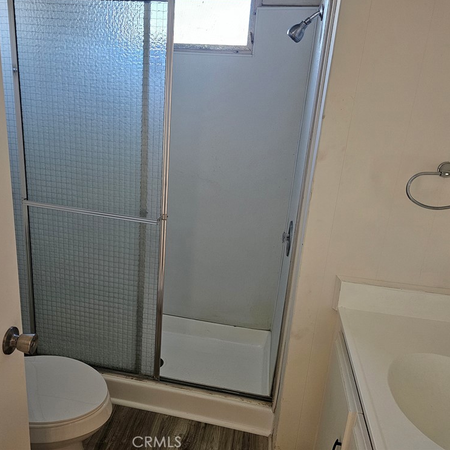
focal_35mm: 28
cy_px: 218
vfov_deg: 57.3
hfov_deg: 56.9
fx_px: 412
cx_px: 181
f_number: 1.7
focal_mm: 6.3
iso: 320
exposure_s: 1/170
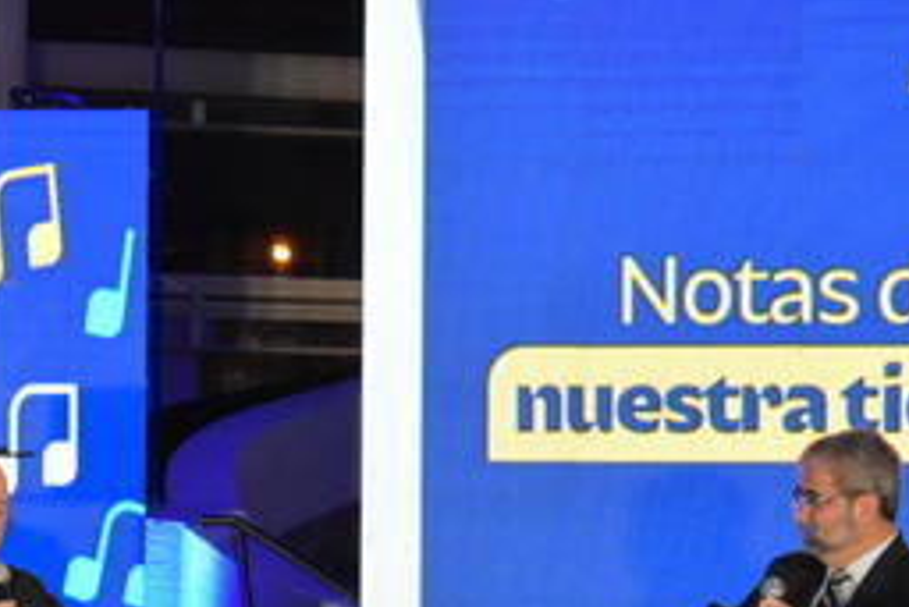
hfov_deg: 12.7
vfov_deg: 8.5
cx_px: 355
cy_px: 587
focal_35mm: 161
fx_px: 4067
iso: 4000
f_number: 6.3
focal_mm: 55
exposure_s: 1/100
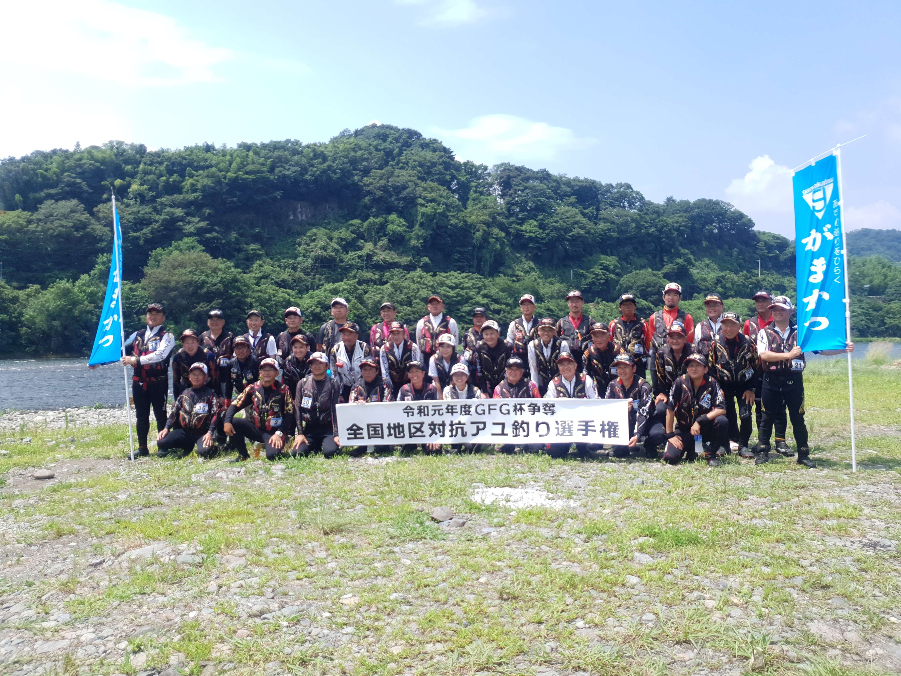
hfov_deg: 67.3
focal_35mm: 26
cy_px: 338
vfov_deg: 53.1
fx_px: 677
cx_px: 450
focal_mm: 4.3
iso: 100
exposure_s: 1/3000
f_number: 1.5
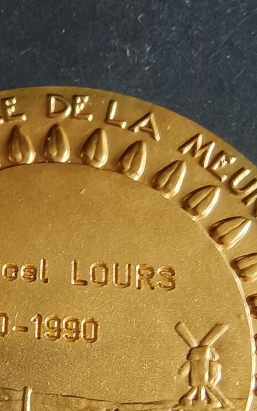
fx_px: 672
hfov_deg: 21.4
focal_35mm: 60
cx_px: 58
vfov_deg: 31.2
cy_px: 419
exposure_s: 1/17.7
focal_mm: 2.32
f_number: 2
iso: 2500
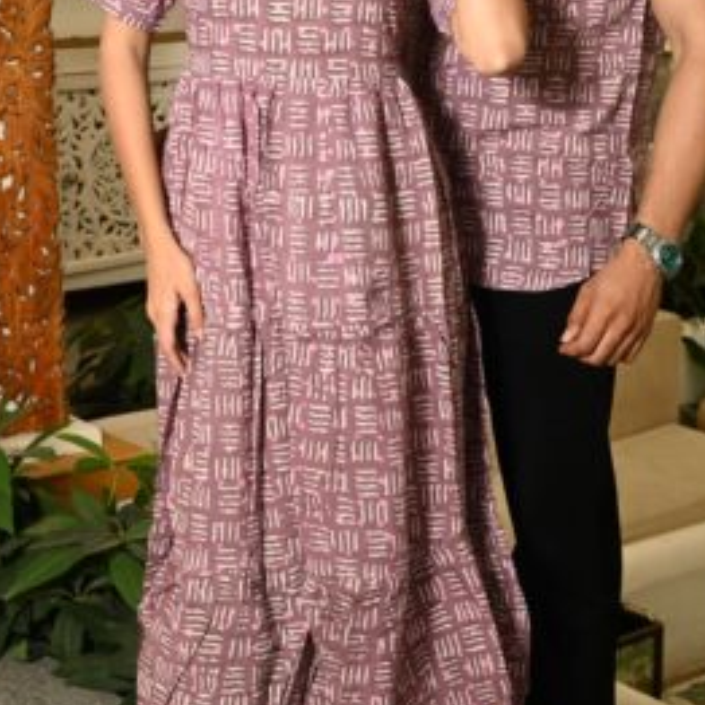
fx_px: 1866
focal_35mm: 81
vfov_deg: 21.2
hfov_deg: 21.3
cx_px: 441
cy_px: 188
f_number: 7.1
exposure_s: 1/160
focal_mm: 37
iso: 640
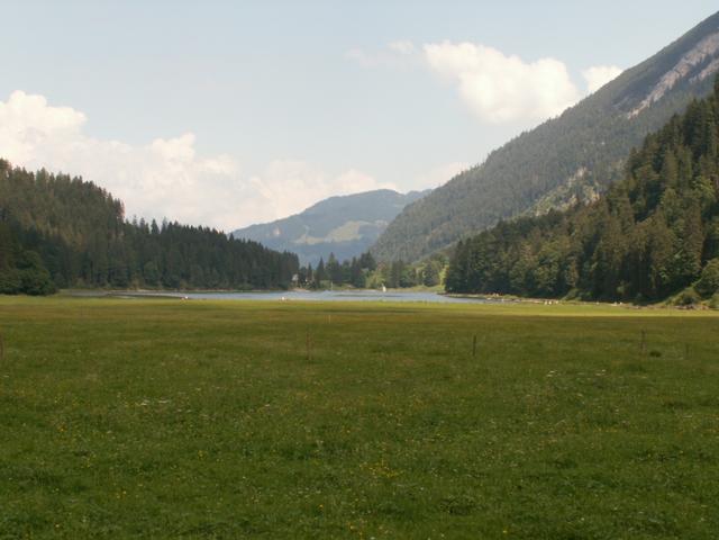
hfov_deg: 34.3
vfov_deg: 26.1
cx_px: 360
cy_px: 270
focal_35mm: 56
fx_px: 1163
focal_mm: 9.32
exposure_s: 1/100
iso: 50
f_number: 8
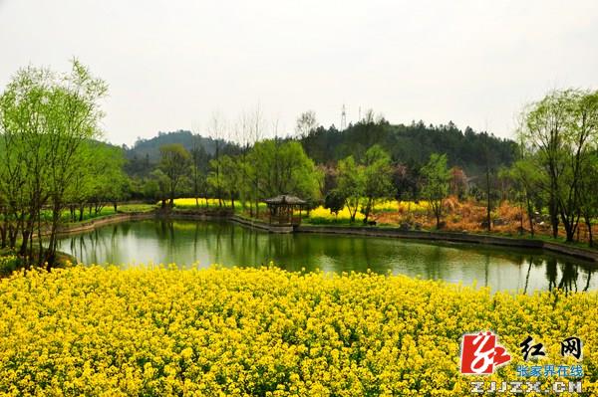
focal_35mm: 33
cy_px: 198
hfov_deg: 57.3
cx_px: 299
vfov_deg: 39.9
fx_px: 548
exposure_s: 1/400
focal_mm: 22
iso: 200
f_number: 10
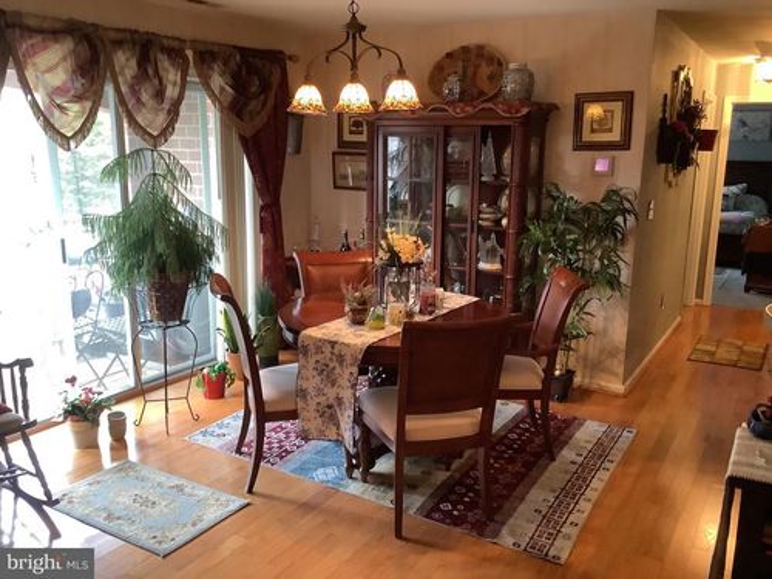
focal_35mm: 31
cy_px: 290
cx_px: 386
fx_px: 691
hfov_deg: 58.4
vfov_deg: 45.4
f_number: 2.4
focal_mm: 3.3
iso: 320
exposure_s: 1/40
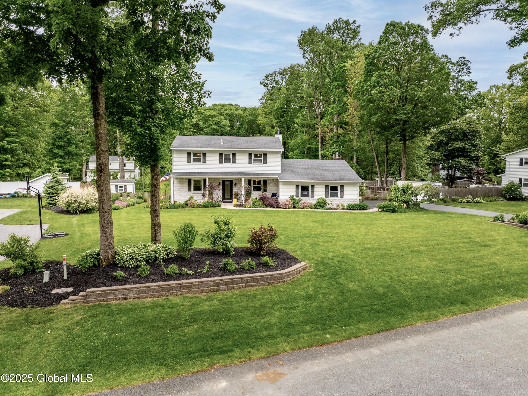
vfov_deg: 56.8
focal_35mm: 24
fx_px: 366
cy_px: 198
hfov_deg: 71.6
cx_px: 264
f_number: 2.8
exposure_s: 1/1250
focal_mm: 12.29
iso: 310
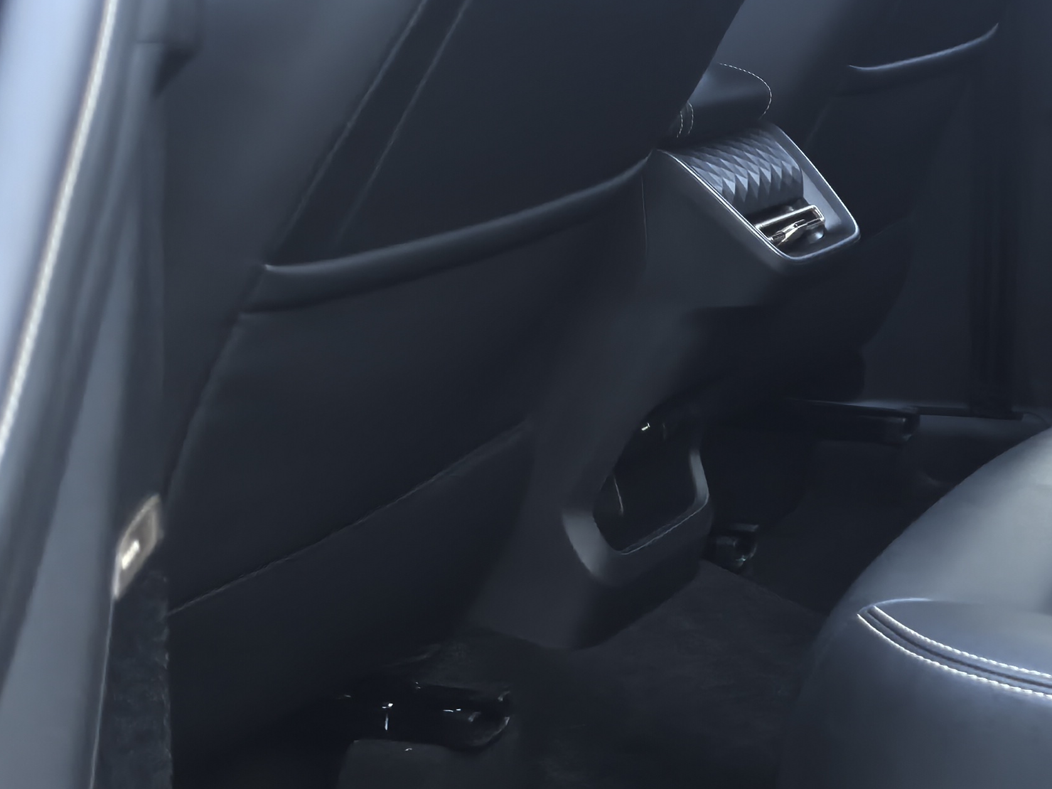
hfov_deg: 26.1
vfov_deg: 21.9
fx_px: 2006
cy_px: 131
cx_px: 1279
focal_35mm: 66
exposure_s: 1/100
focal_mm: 6.98
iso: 50
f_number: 1.4
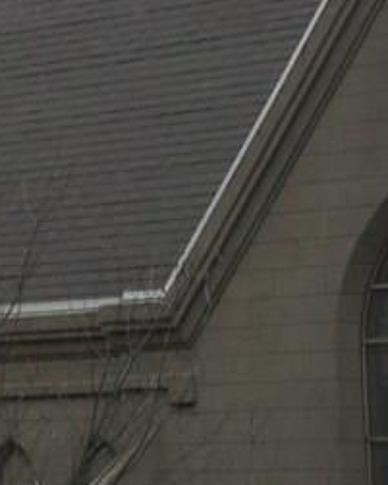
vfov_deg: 12.3
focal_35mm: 155
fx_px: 2224
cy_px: 33
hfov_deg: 9.6
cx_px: -272
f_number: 3.9
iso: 50
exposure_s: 1/125
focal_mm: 6.4
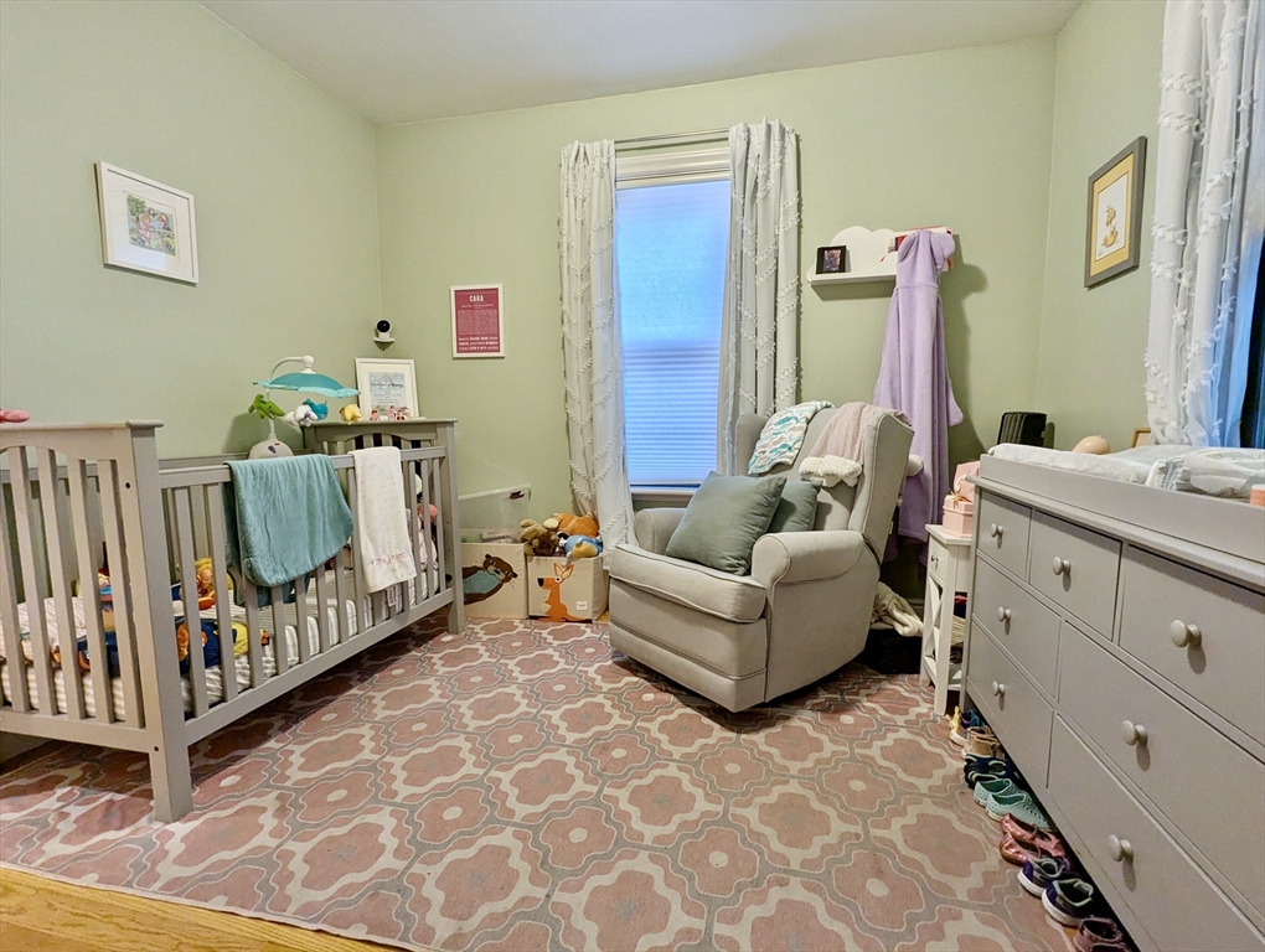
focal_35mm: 16
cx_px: 632
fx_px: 586
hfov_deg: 94.4
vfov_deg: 78.2
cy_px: 476
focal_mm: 2.35
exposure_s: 1/23.8
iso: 129
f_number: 2.2
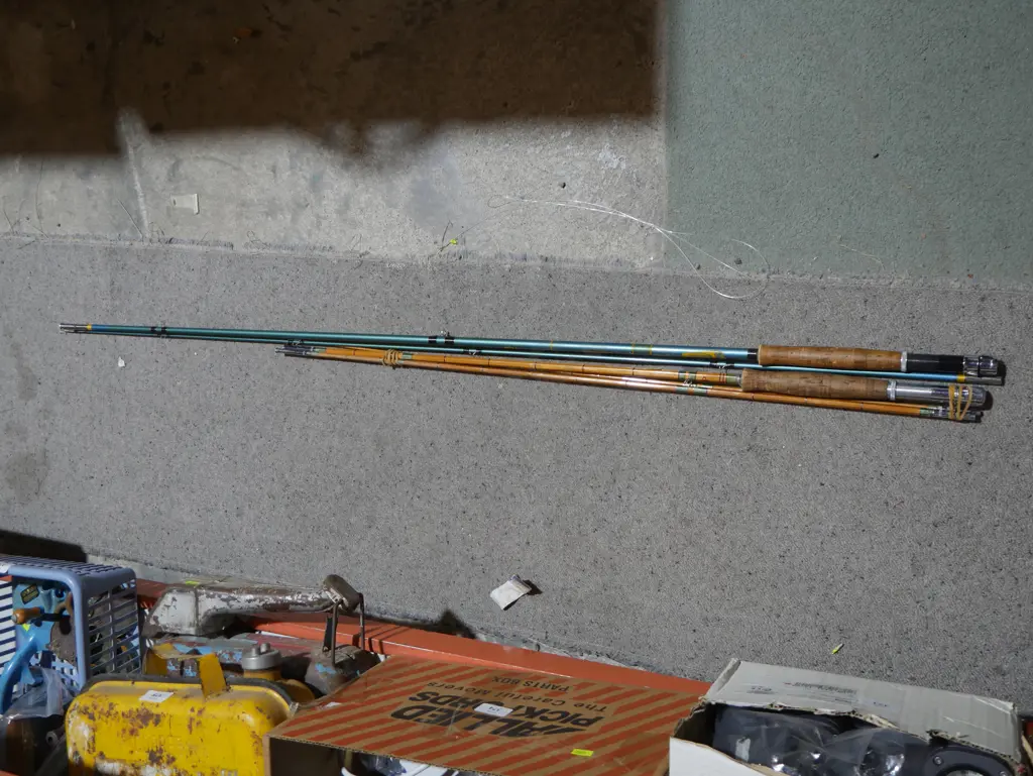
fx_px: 1075
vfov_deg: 39.7
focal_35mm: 36
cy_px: 388
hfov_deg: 51.3
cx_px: 516
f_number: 4
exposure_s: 1/60
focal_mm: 18
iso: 320
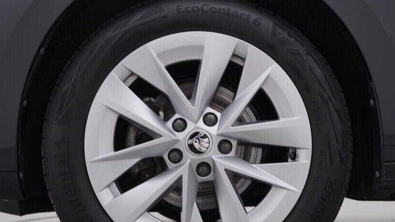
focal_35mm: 47
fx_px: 492
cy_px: 134
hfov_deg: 43.7
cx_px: 210
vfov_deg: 25.4
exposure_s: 1/100
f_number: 4.5
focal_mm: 24
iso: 125
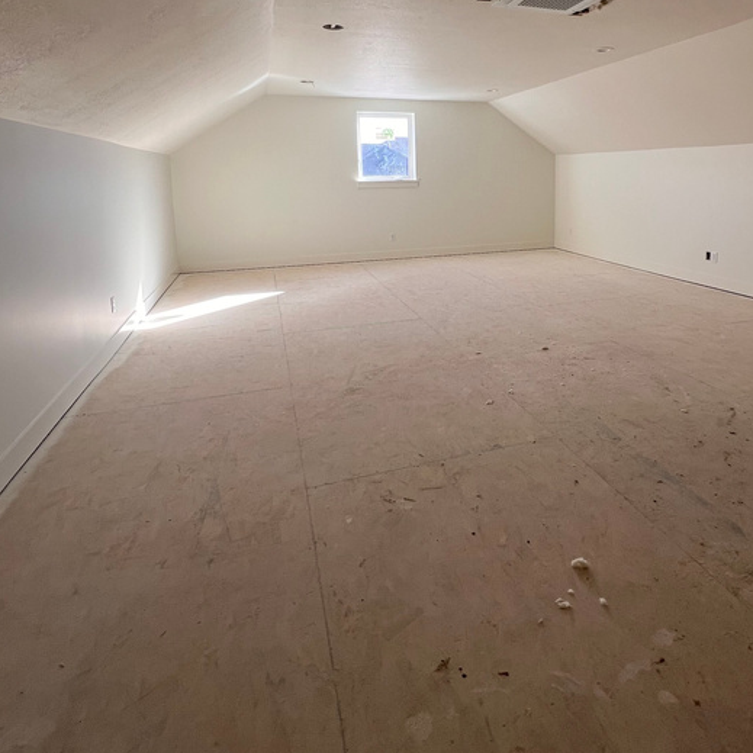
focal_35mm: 17
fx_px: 418
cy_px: 229
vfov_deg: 80.1
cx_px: 411
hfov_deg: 83.8
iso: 50
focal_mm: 1.57
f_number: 1.8
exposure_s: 1/99
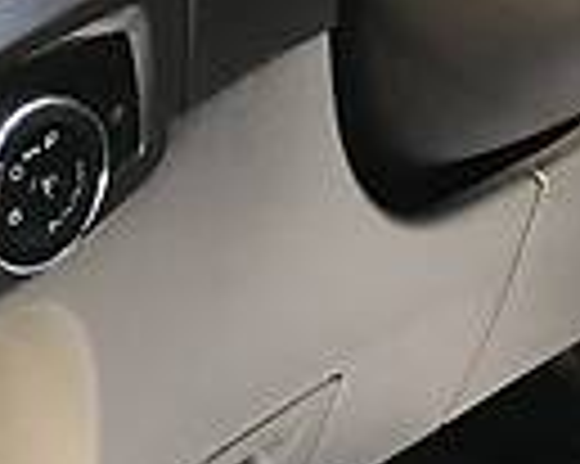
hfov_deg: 9.8
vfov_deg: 9.1
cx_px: 1470
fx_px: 2899
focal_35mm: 169
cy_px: 473
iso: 25
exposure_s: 1/30
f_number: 1.8
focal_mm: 4
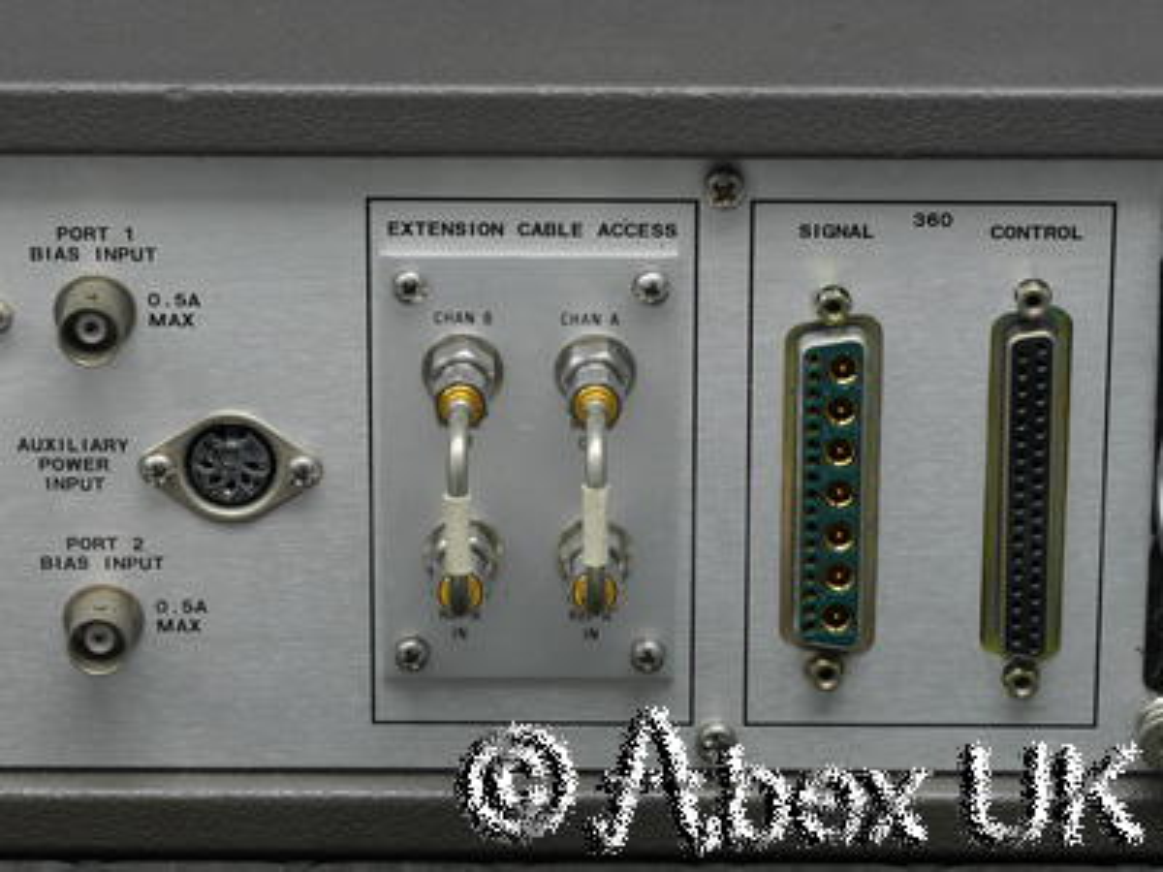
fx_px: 5644
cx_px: 582
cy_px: 436
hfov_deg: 11.8
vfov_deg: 8.8
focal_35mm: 168
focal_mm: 84
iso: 400
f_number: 11
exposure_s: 1/10
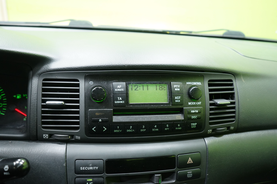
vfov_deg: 42.3
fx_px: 239
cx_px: 138
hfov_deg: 60.3
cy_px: 92
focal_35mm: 31
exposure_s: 1/20
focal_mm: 31
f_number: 5
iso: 2000
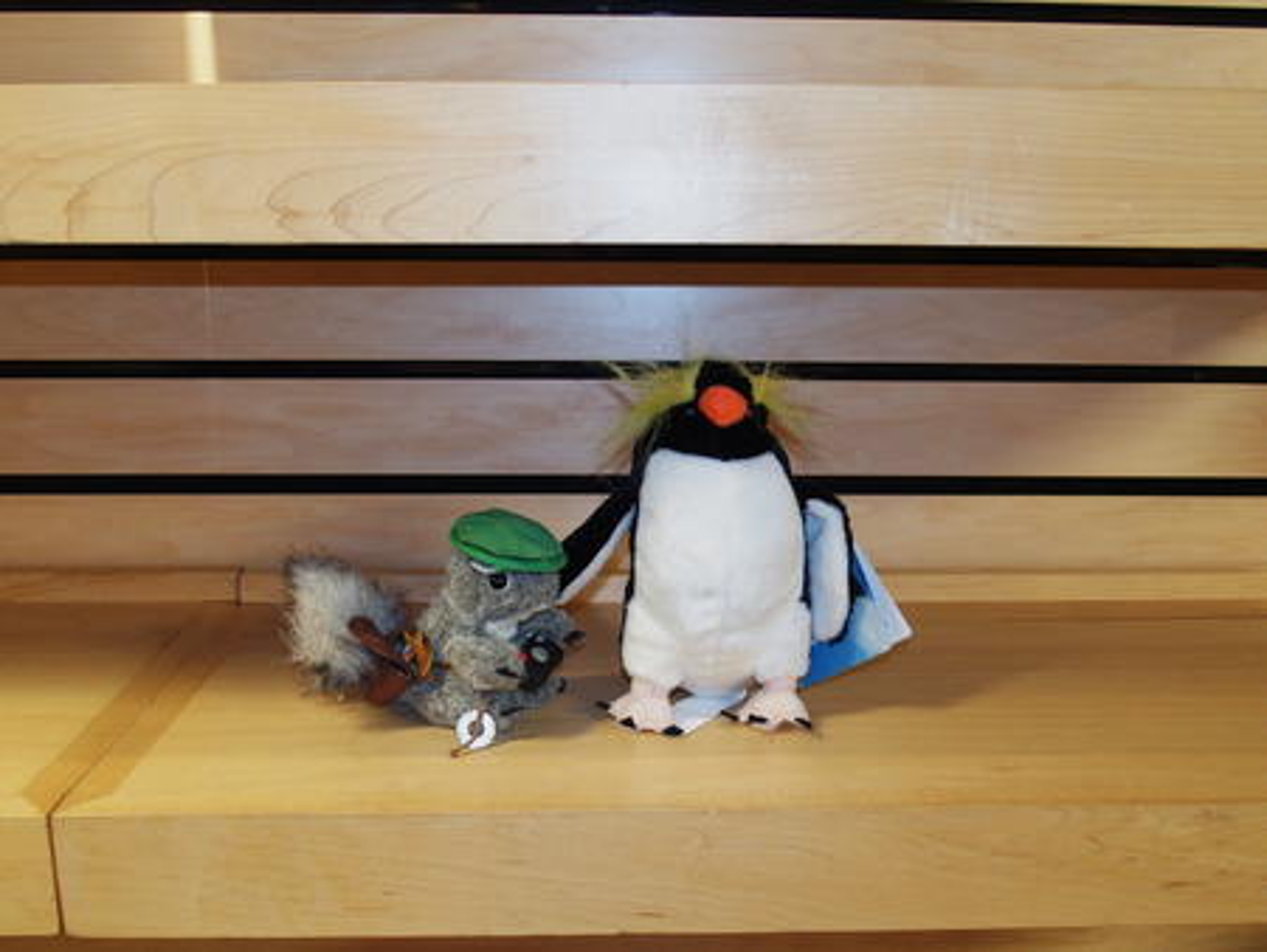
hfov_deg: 52.6
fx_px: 1282
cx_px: 634
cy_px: 476
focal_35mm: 35
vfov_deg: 40.7
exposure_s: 1/30
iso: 250
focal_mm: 7.4
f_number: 2.8
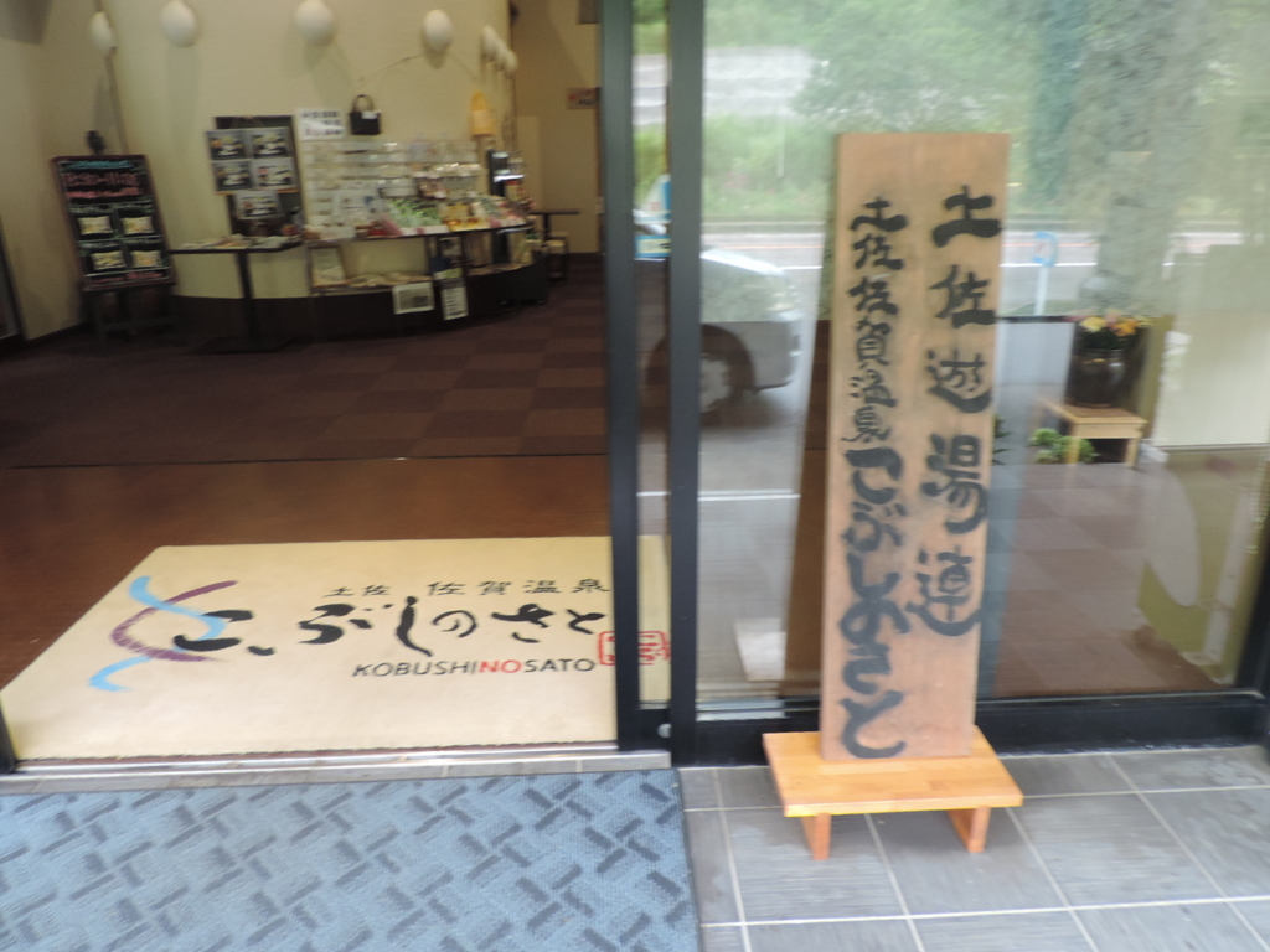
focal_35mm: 24
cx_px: 635
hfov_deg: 71.6
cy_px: 476
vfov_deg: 56.8
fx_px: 881
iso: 280
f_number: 3
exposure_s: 1/30
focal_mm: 4.3
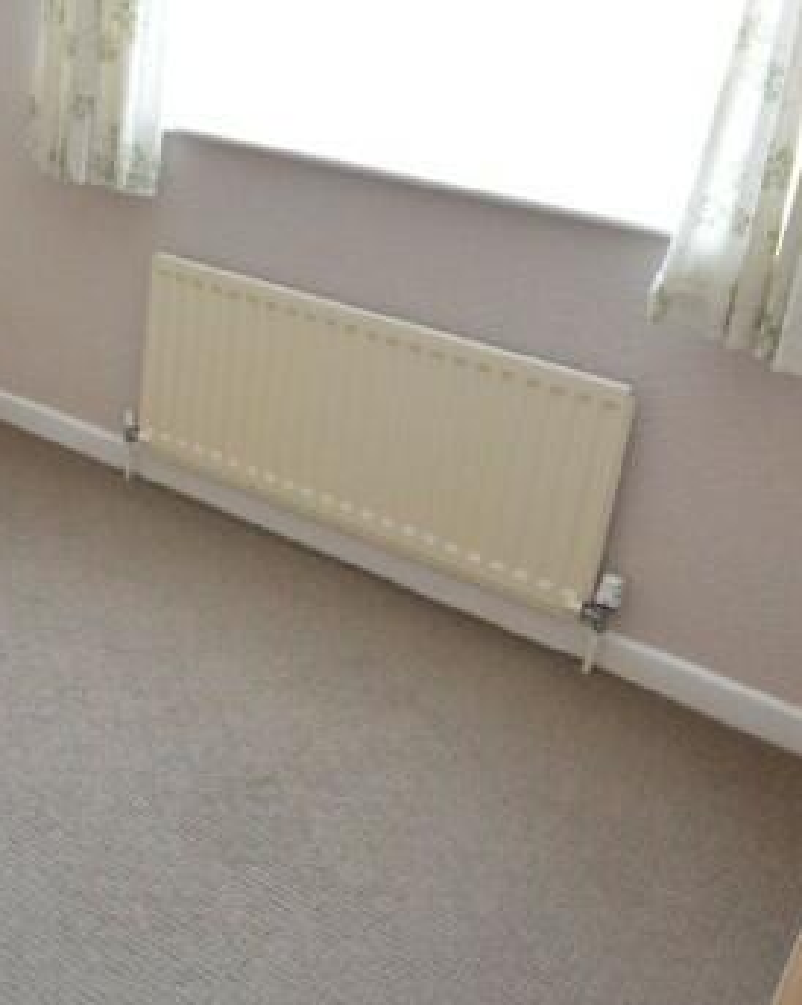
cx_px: 12
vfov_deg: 43.1
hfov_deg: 32.9
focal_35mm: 42
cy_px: 316
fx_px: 1247
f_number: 8
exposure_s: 1/8
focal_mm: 10
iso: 400
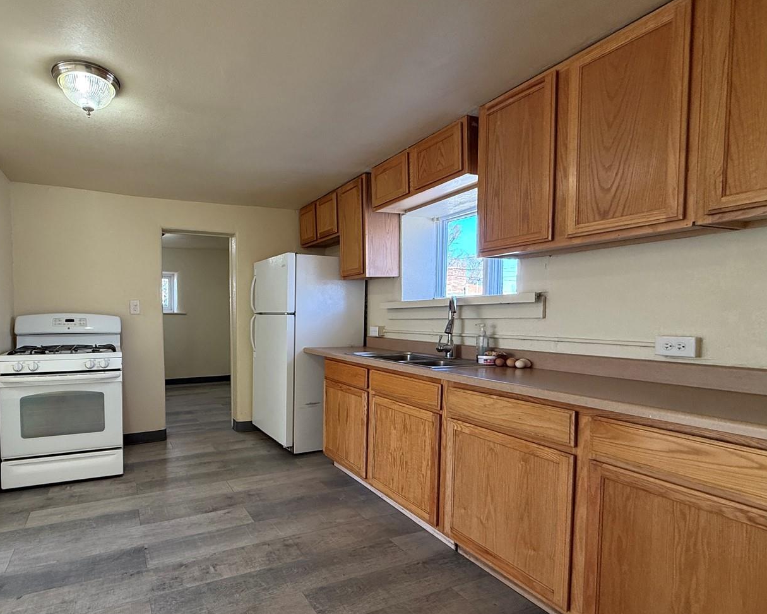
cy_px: 335
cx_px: 266
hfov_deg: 83.9
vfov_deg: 73.6
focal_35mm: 18
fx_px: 409
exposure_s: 1/120
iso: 200
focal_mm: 2.22
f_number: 2.2
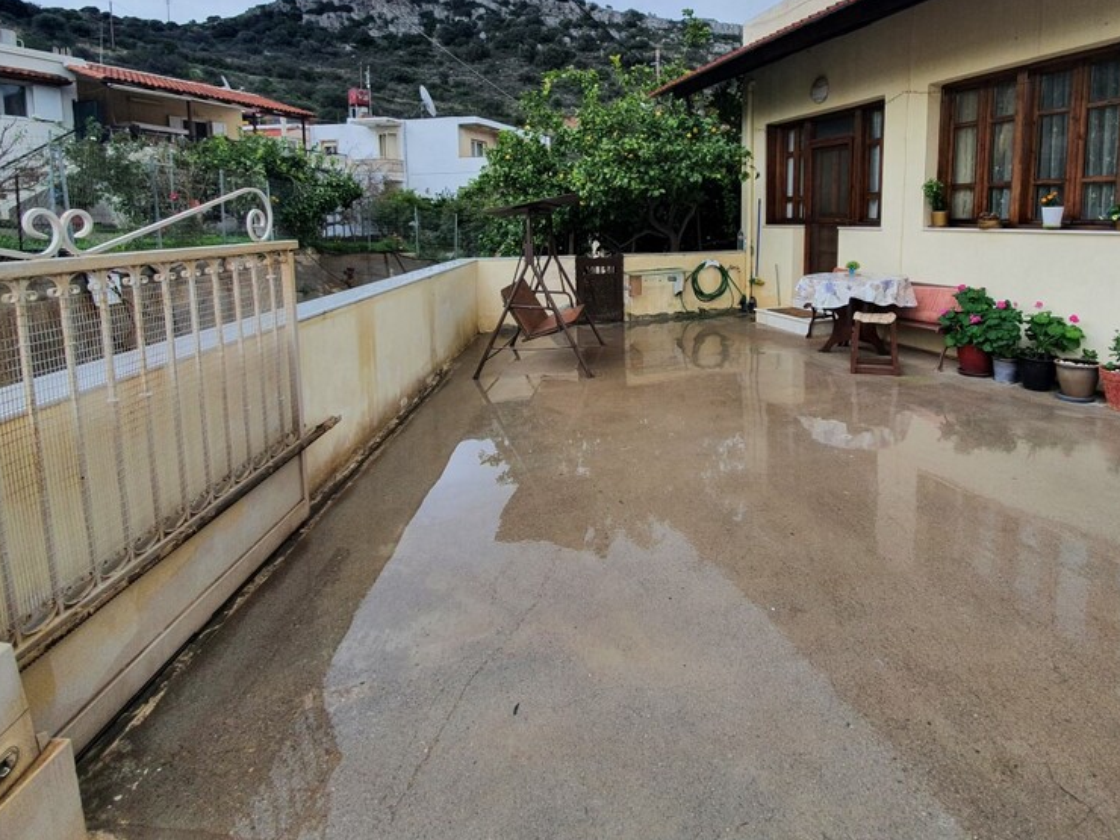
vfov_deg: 69.7
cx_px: 649
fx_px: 582
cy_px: 285
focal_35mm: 18
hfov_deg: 87.1
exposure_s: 1/165
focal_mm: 1.8
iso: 50
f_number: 2.2
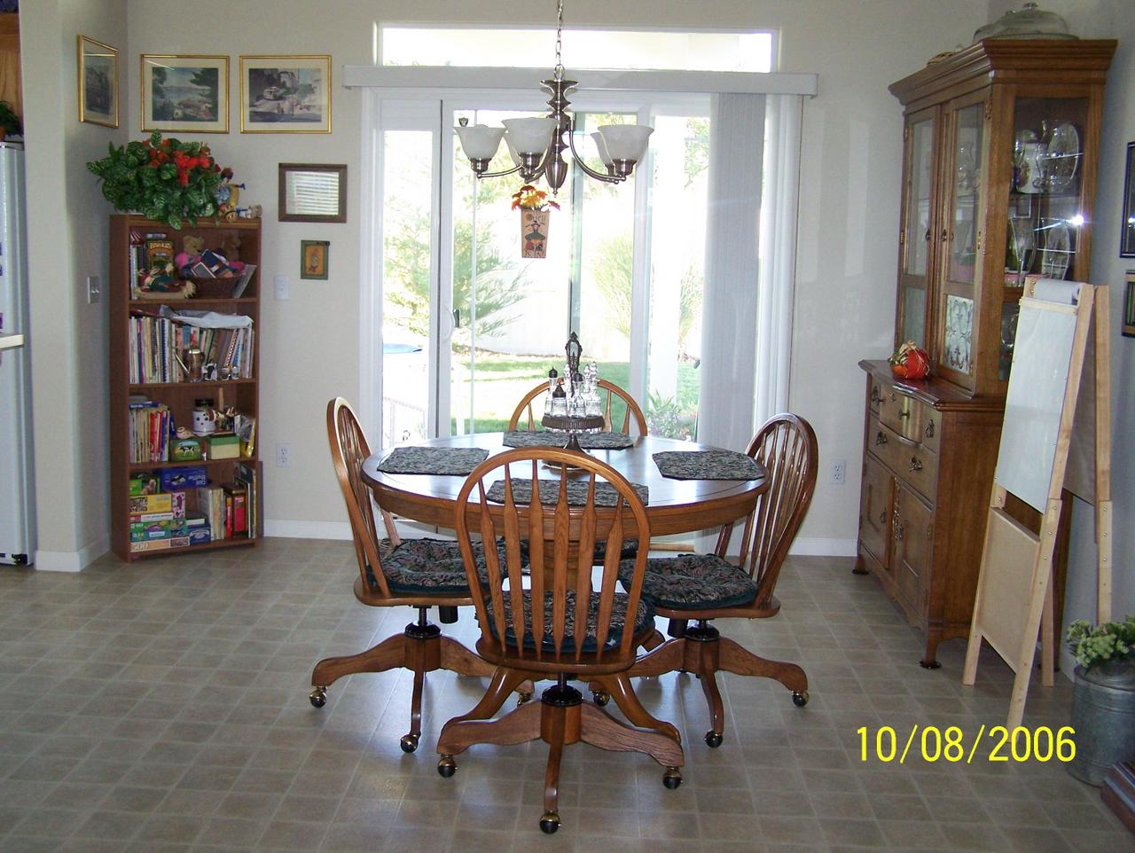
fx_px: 1247
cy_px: 426
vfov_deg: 37.8
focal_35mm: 38
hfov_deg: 48.9
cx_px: 568
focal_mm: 6.3
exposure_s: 1/60
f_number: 2.8
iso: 160
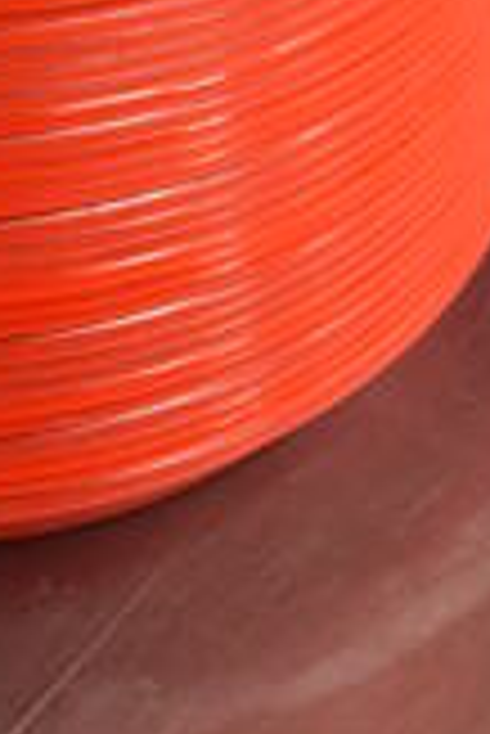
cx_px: 337
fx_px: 3076
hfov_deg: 9.1
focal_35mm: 151
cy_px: -862
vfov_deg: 11.8
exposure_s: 1/125
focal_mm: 18
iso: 2200
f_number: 3.5
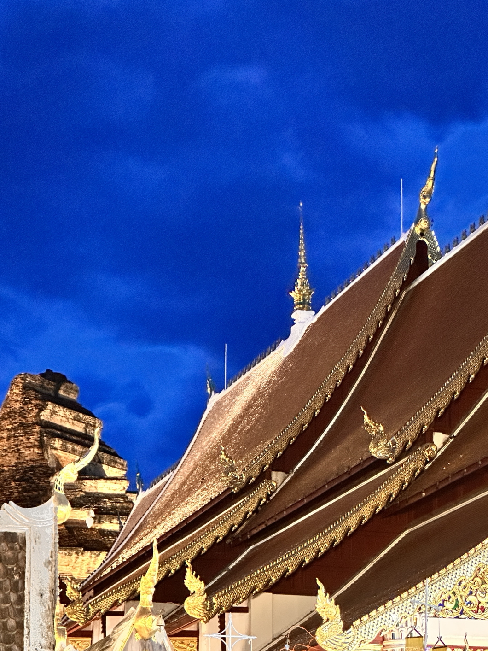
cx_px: 316
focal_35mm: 109
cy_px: 447
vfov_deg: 18.0
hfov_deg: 13.6
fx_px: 2049
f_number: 2.8
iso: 800
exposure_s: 1/34
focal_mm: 9
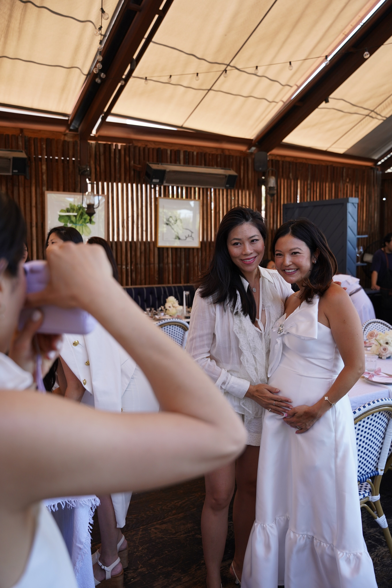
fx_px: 516
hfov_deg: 41.6
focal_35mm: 32
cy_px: 294
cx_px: 196
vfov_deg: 59.3
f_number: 3.5
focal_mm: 31.6
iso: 500
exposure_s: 1/400
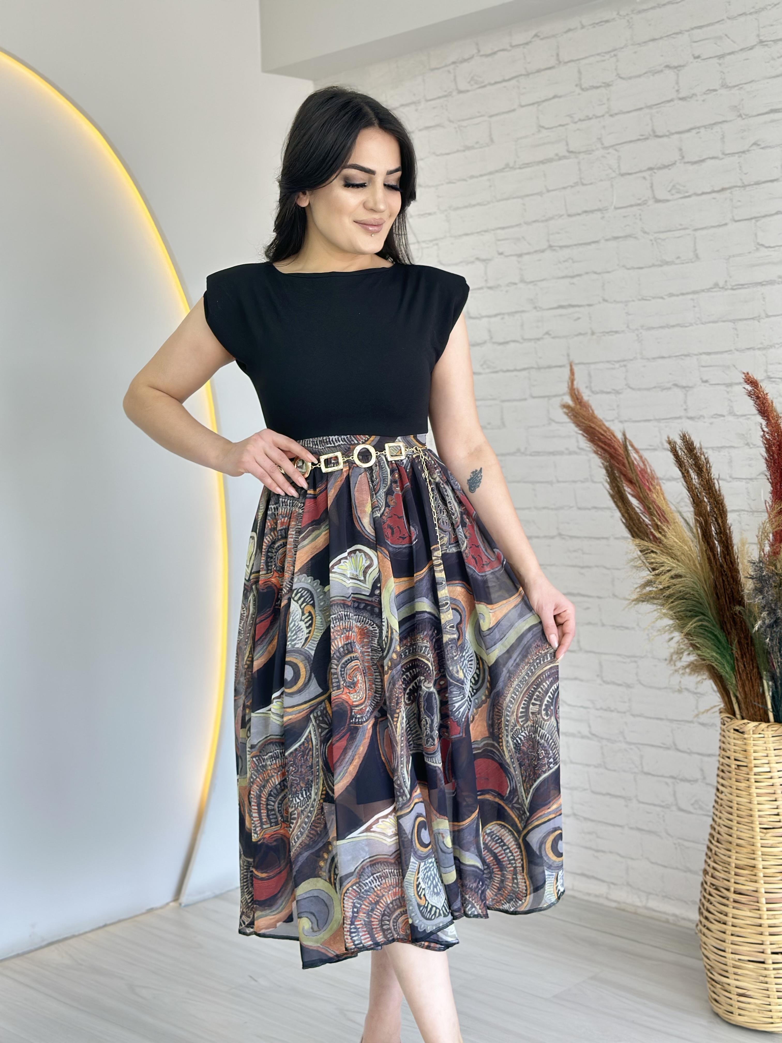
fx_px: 1446
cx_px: 391
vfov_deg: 39.7
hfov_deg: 30.3
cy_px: 522
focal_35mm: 48
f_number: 1.78
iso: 80
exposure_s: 1/100
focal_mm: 6.86
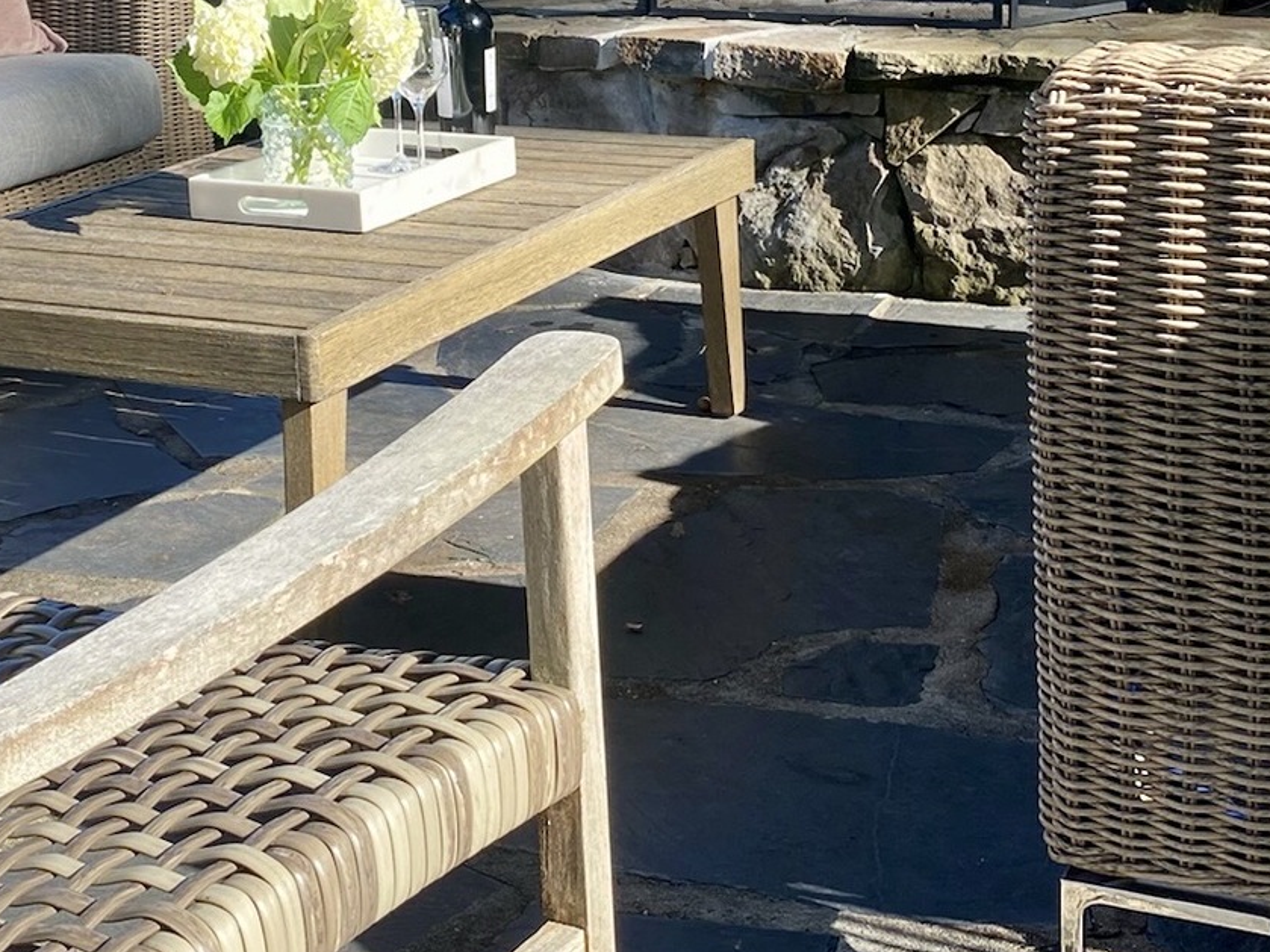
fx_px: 2274
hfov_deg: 31.2
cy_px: 139
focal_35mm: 62
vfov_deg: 23.2
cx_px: 599
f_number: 1.8
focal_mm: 4.25
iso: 32
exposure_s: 1/912
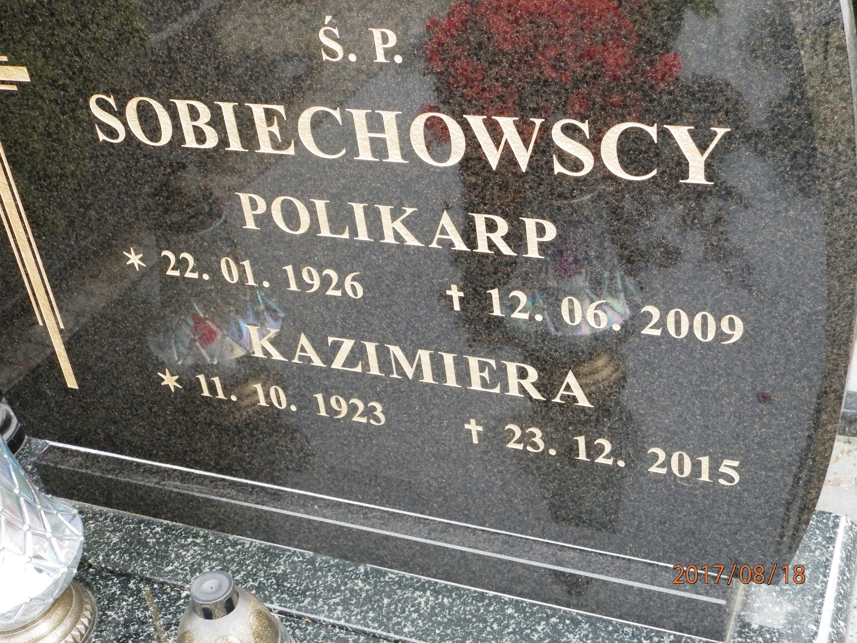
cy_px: 322
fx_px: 1139
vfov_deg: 31.5
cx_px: 428
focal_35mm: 46
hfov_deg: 41.2
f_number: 3.6
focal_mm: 8.2
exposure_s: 1/40
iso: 200
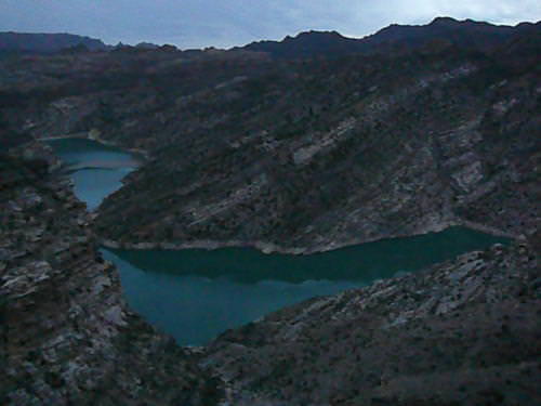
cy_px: 203
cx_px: 270
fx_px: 547
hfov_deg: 52.6
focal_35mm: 35
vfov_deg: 40.7
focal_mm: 5.2
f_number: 2.8
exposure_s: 1/30
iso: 1600
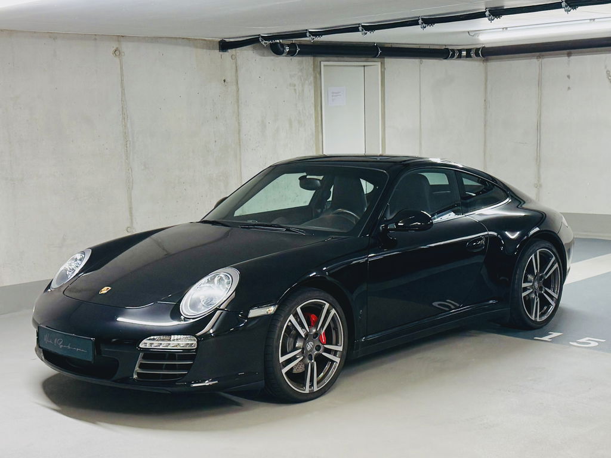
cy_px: 229
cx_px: 306
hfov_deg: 71.6
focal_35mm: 24
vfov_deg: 56.8
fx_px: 424
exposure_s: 1/100
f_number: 1.78
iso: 200
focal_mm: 6.76
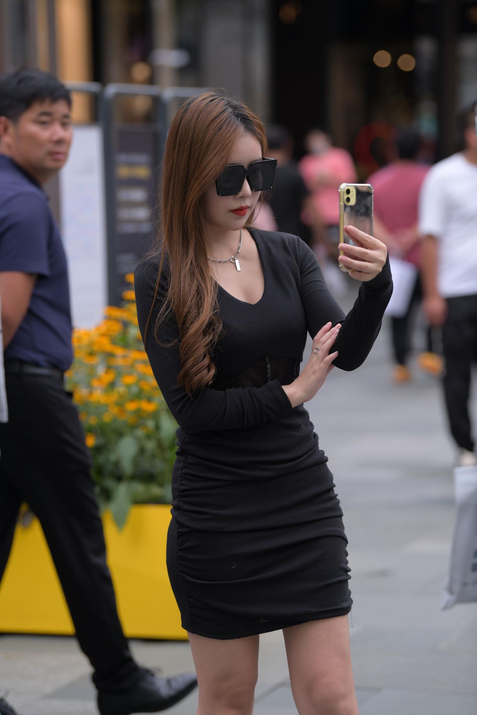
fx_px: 2583
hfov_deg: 10.6
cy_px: 358
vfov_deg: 15.8
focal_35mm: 130
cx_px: 238
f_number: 3.5
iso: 400
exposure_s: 1/400
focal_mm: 130
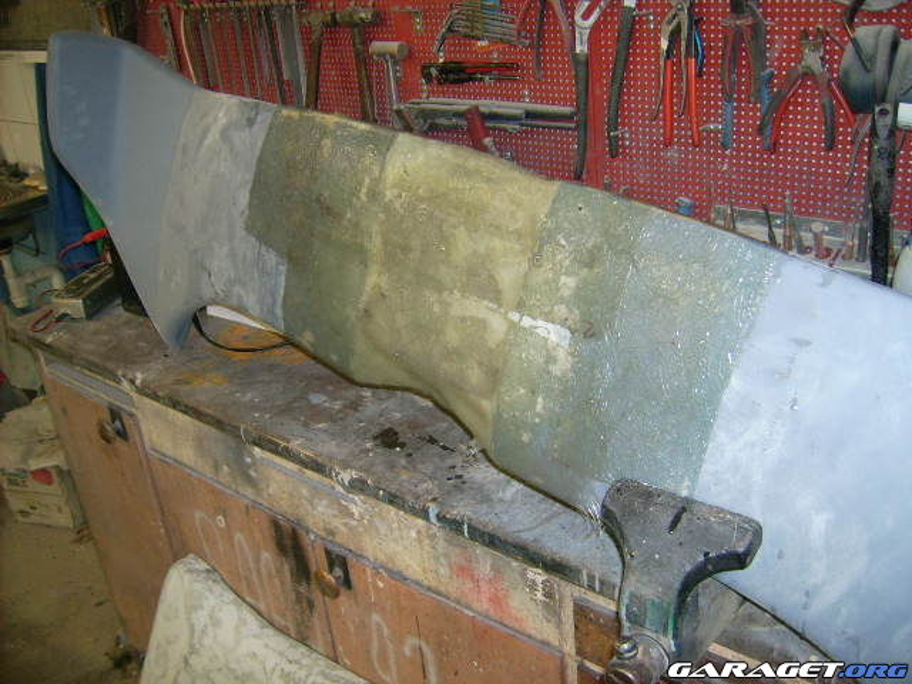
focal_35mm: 35
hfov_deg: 52.6
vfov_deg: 40.7
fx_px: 922
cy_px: 342
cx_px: 456
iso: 100
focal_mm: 5.95
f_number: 2.8
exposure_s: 1/60
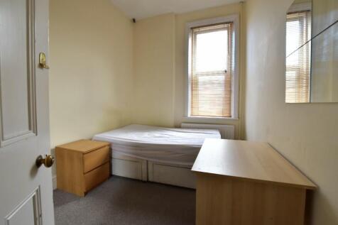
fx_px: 141
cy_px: 112
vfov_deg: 77.3
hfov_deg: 100.4
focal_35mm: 15
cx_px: 169
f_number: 10
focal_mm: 10
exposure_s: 1/50
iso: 800
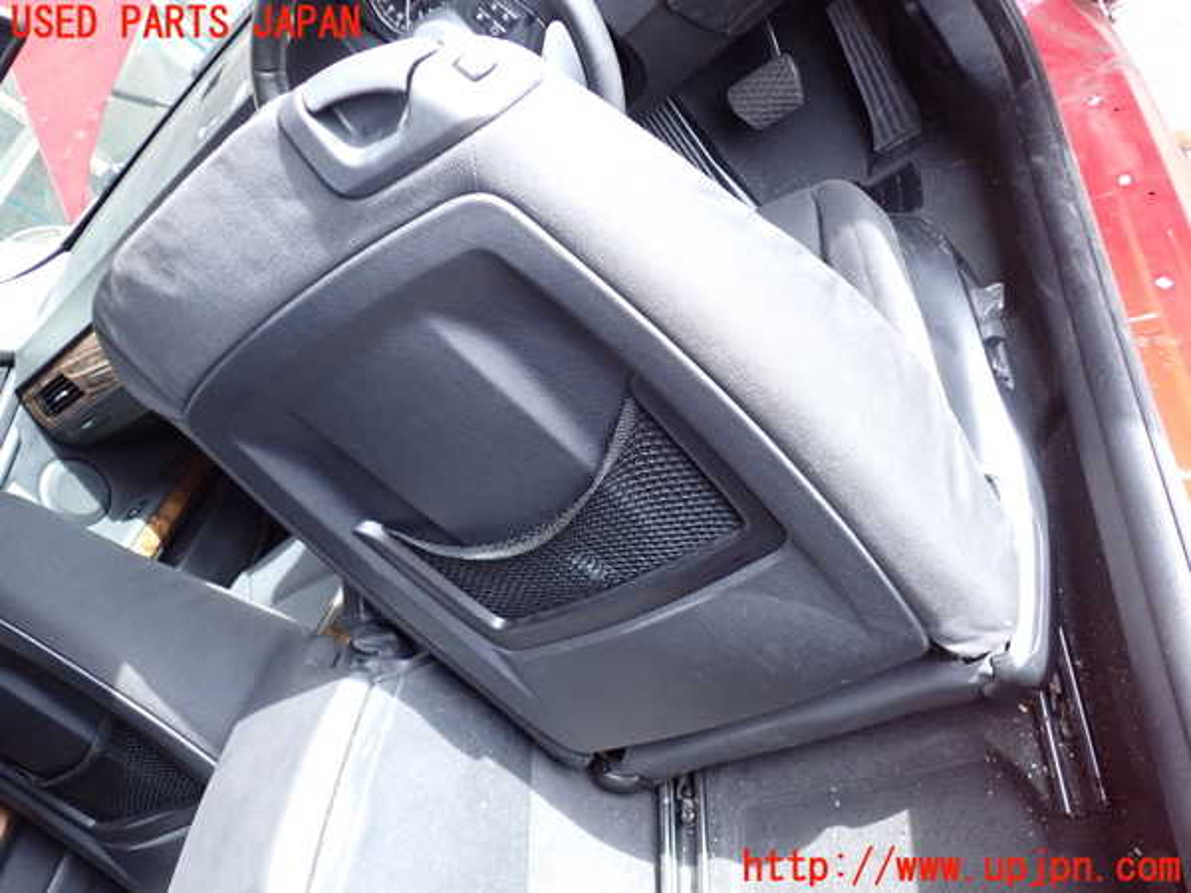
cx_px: 596
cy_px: 446
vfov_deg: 46.8
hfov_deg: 60.0
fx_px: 1032
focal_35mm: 30
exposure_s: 1/125
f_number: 2.3
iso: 250
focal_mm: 5.4
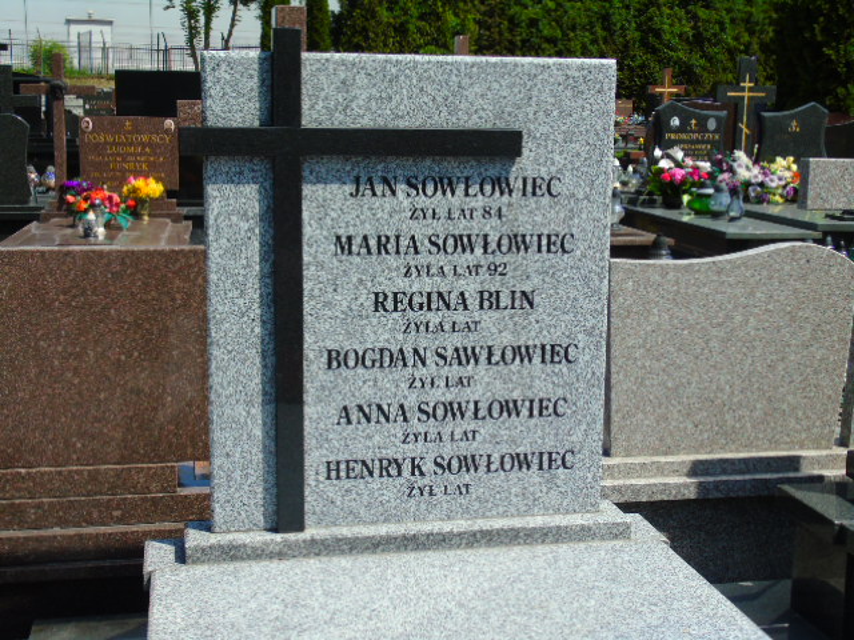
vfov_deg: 31.5
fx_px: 1135
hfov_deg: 41.2
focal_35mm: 46
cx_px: 427
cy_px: 320
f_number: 4.1
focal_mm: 8.2
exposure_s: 1/640
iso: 80
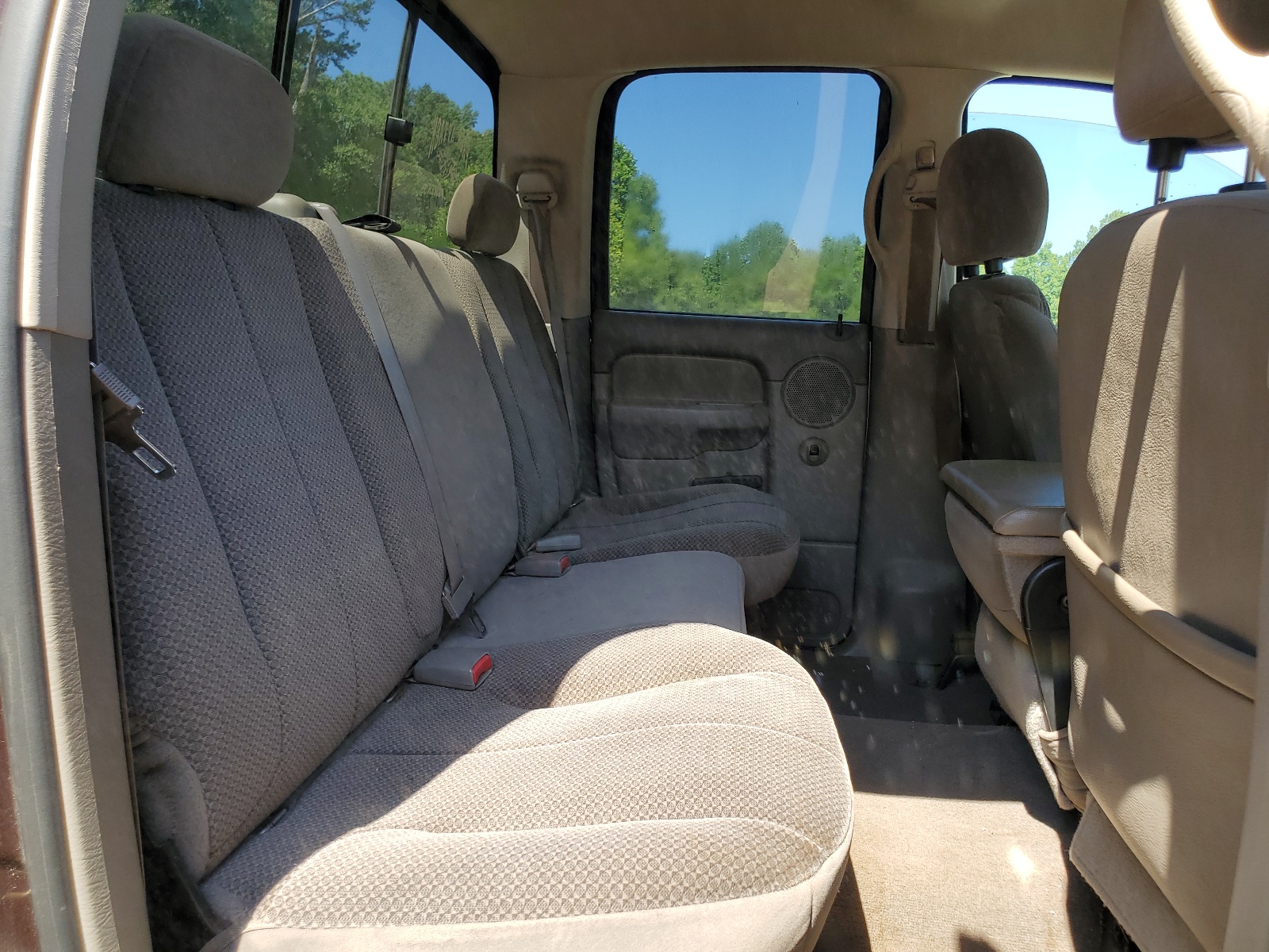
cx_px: 634
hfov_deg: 67.3
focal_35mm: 26
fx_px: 953
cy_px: 476
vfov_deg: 53.1
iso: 50
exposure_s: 1/333
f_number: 1.5
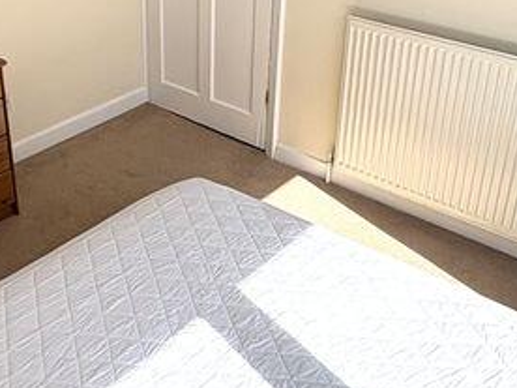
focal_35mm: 52
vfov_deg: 27.8
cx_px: 167
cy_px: 112
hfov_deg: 36.4
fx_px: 777
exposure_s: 1/1110
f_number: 2.2
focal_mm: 2.22
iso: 64
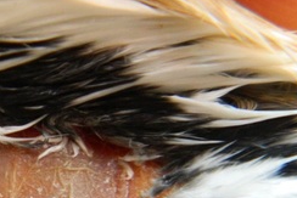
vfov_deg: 5.8
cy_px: 177
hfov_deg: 8.7
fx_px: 1956
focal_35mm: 237
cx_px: 34
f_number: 4.5
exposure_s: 1/30
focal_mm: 18.6
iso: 400
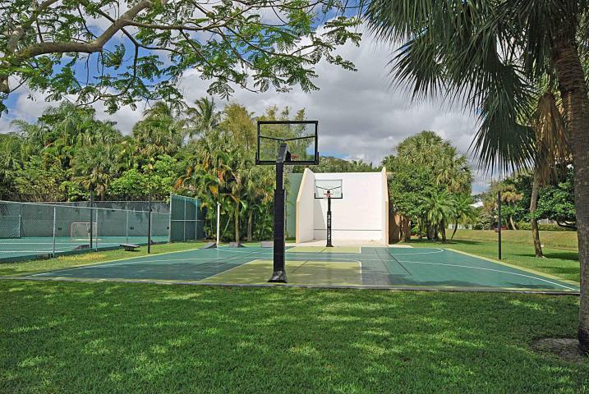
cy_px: 197
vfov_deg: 43.7
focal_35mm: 30
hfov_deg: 61.9
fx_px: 491
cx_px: 294
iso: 100
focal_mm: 20
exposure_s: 1/200
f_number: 13
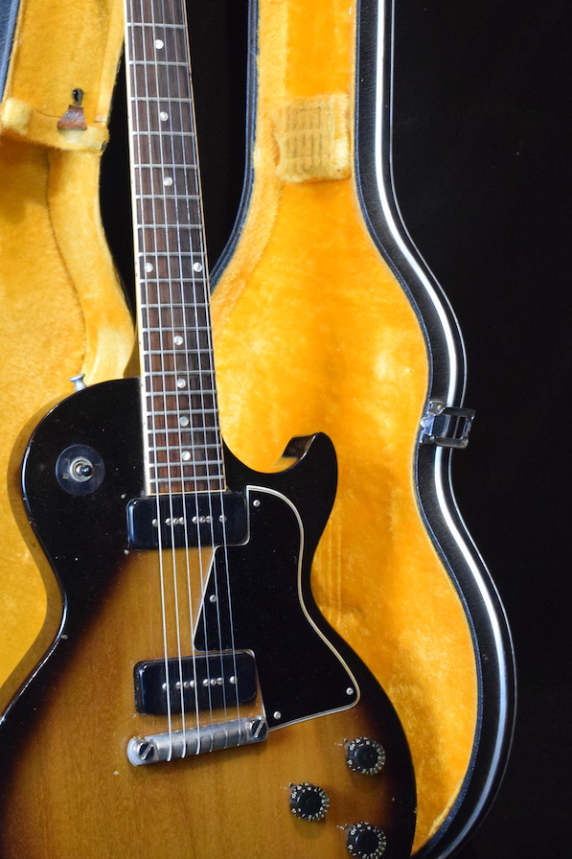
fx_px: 1617
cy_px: 337
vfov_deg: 29.6
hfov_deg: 19.9
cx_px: 145
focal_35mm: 68
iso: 3200
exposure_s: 1/60
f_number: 4
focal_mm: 27
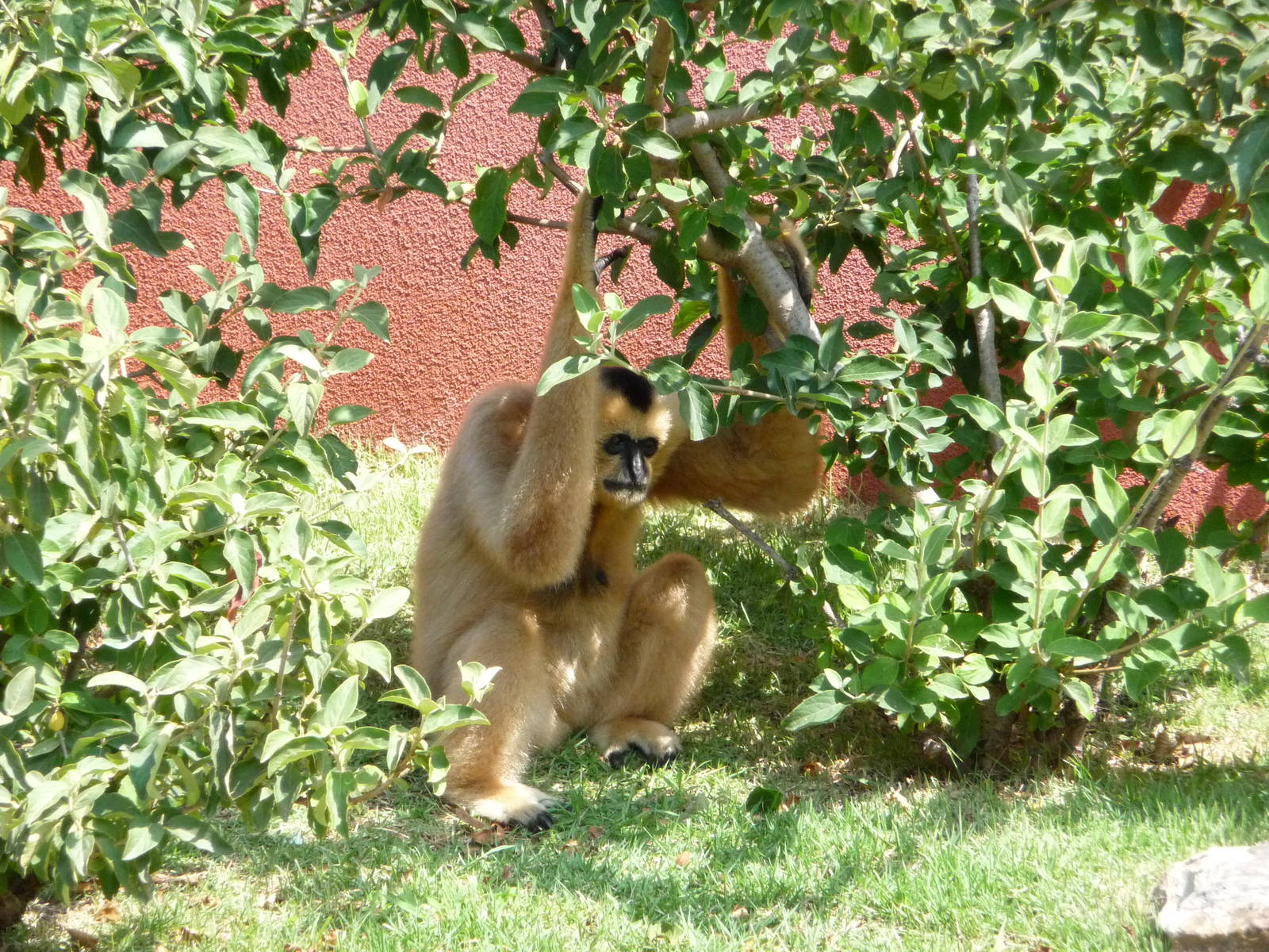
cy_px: 476
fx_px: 10265
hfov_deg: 7.1
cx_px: 634
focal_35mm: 280
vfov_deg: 5.3
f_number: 4.9
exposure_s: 1/400
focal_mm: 47
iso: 400
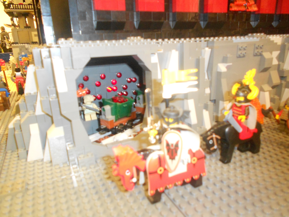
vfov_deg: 53.1
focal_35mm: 26
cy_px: 108
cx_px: 144
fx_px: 217
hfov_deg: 67.3
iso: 400
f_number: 3.2
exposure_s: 1/10
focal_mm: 4.6
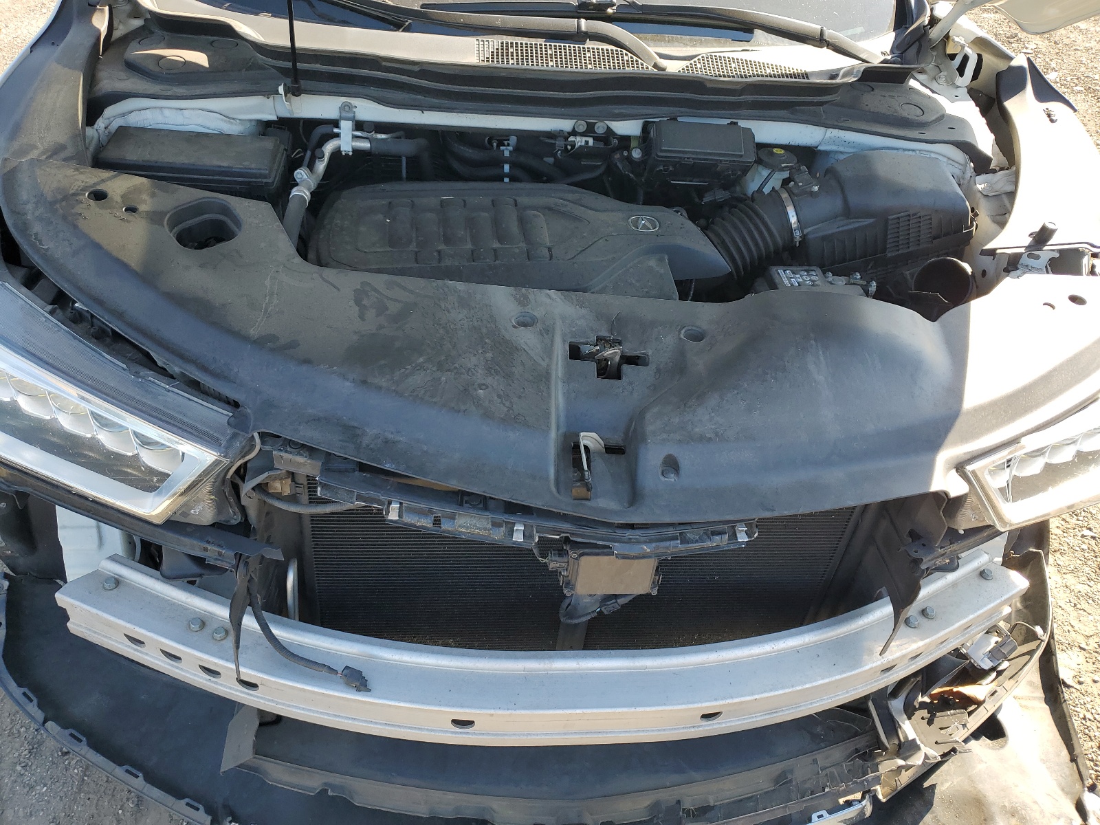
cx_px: 550
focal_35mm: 26
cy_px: 412
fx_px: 826
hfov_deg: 67.3
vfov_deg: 53.1
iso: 50
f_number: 1.5
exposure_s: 1/455
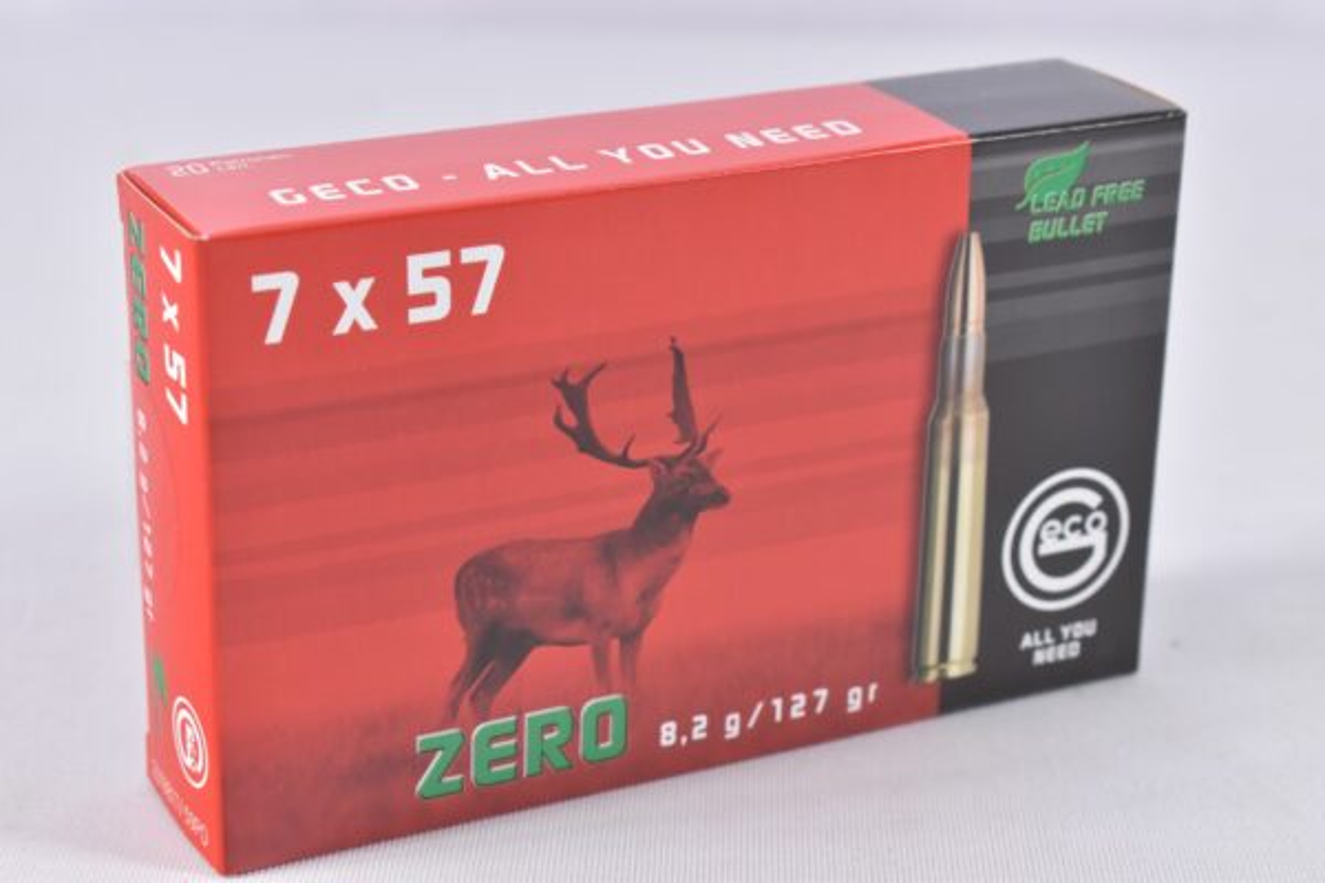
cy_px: 442
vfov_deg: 16.6
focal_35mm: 82
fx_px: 3036
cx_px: 662
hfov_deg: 24.6
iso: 640
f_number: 5.6
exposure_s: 1/50
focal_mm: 55
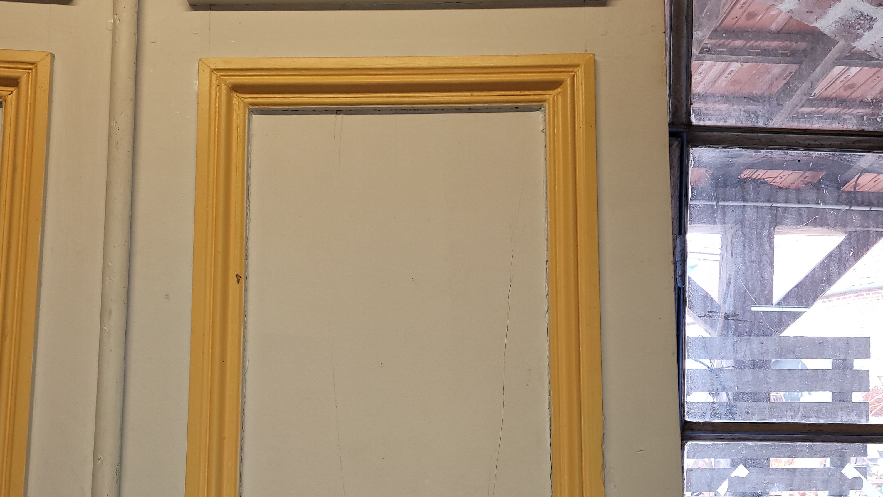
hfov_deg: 52.8
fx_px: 890
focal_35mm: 38
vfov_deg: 30.0
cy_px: 438
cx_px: 439
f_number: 1.8
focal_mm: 5.4
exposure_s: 1/50
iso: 50
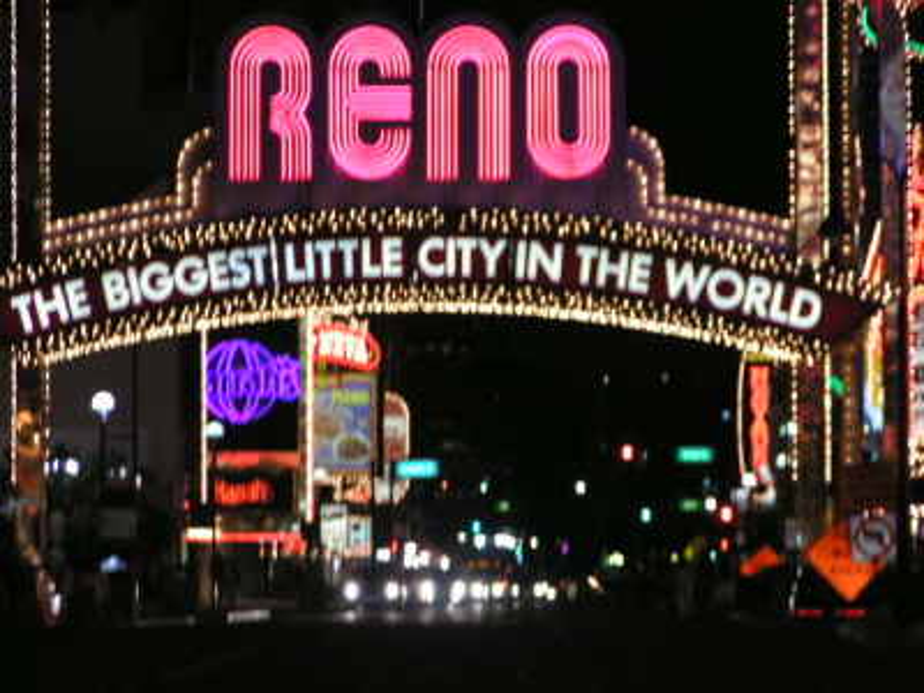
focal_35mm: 188
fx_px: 5018
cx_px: 462
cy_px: 346
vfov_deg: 7.9
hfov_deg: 10.5
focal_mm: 28.8
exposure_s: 1/30
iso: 200
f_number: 3.5
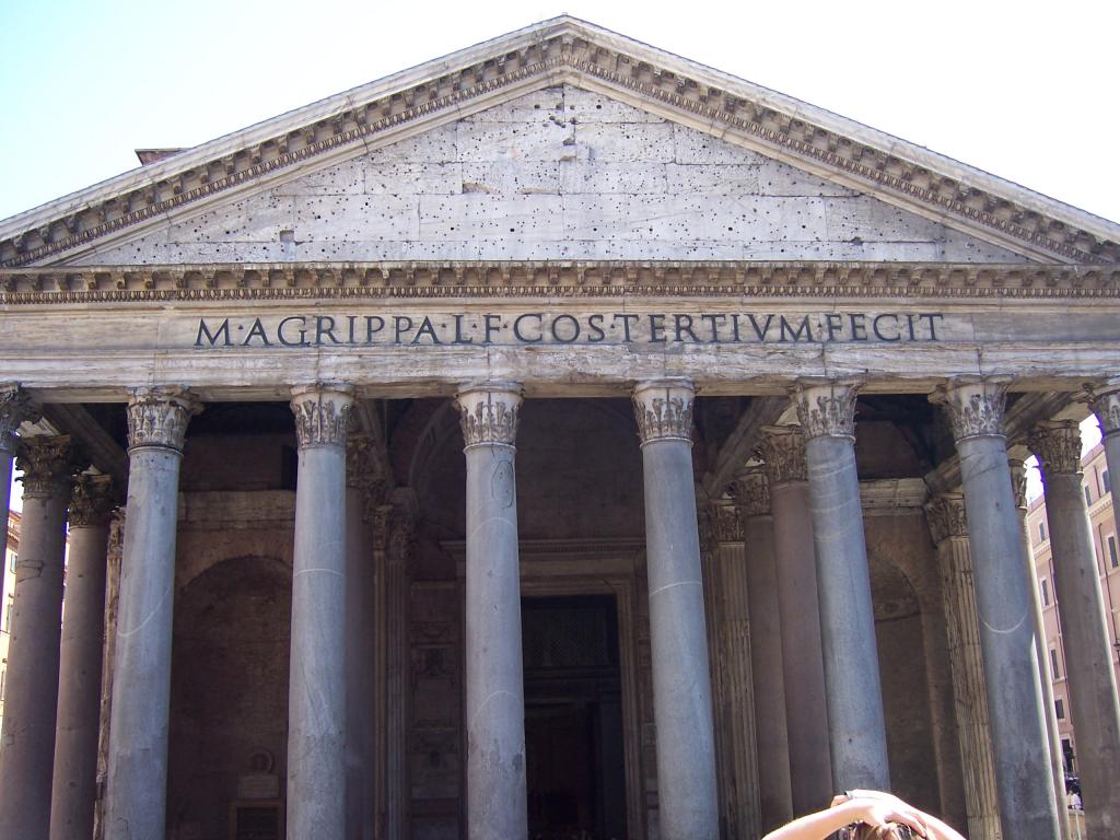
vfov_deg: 39.7
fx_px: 1165
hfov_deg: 51.4
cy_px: 420
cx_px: 560
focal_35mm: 36
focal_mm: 6
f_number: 3
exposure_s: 1/250
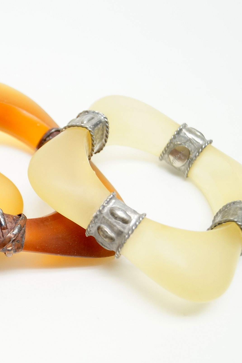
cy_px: 182
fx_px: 645
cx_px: 12
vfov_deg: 31.4
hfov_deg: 20.7
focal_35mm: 64
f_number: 4.5
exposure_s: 1/60
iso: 800
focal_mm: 28
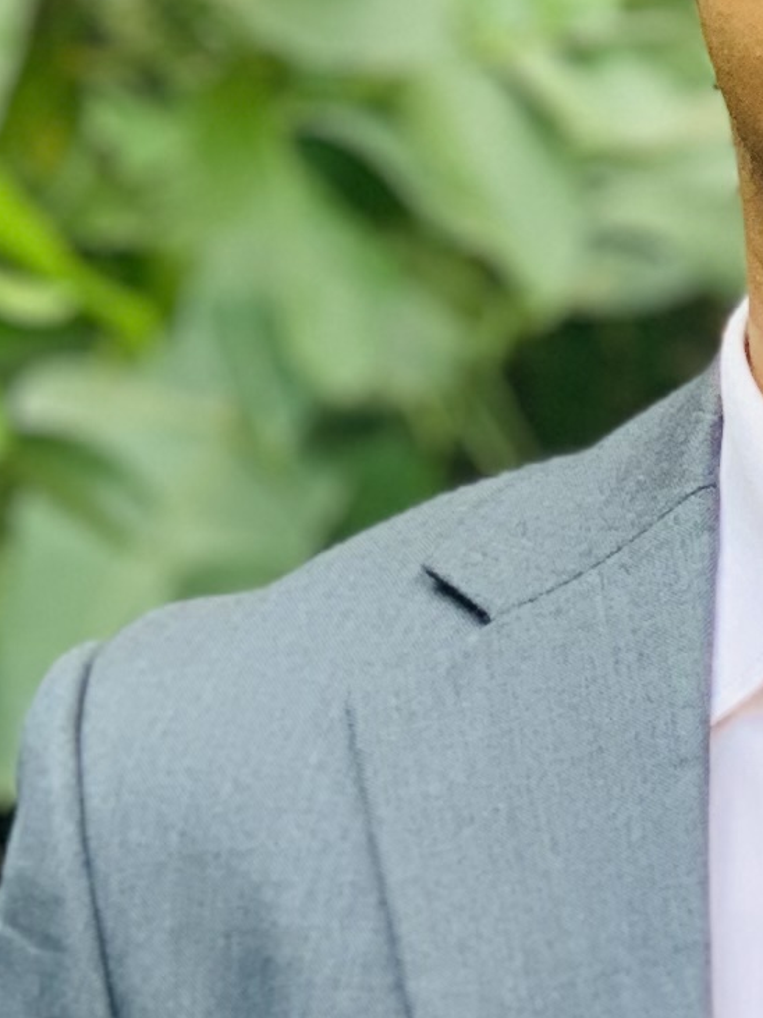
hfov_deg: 5.2
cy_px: 887
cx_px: 911
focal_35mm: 287
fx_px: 8437
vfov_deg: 6.9
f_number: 2.4
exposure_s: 1/122
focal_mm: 6
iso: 50
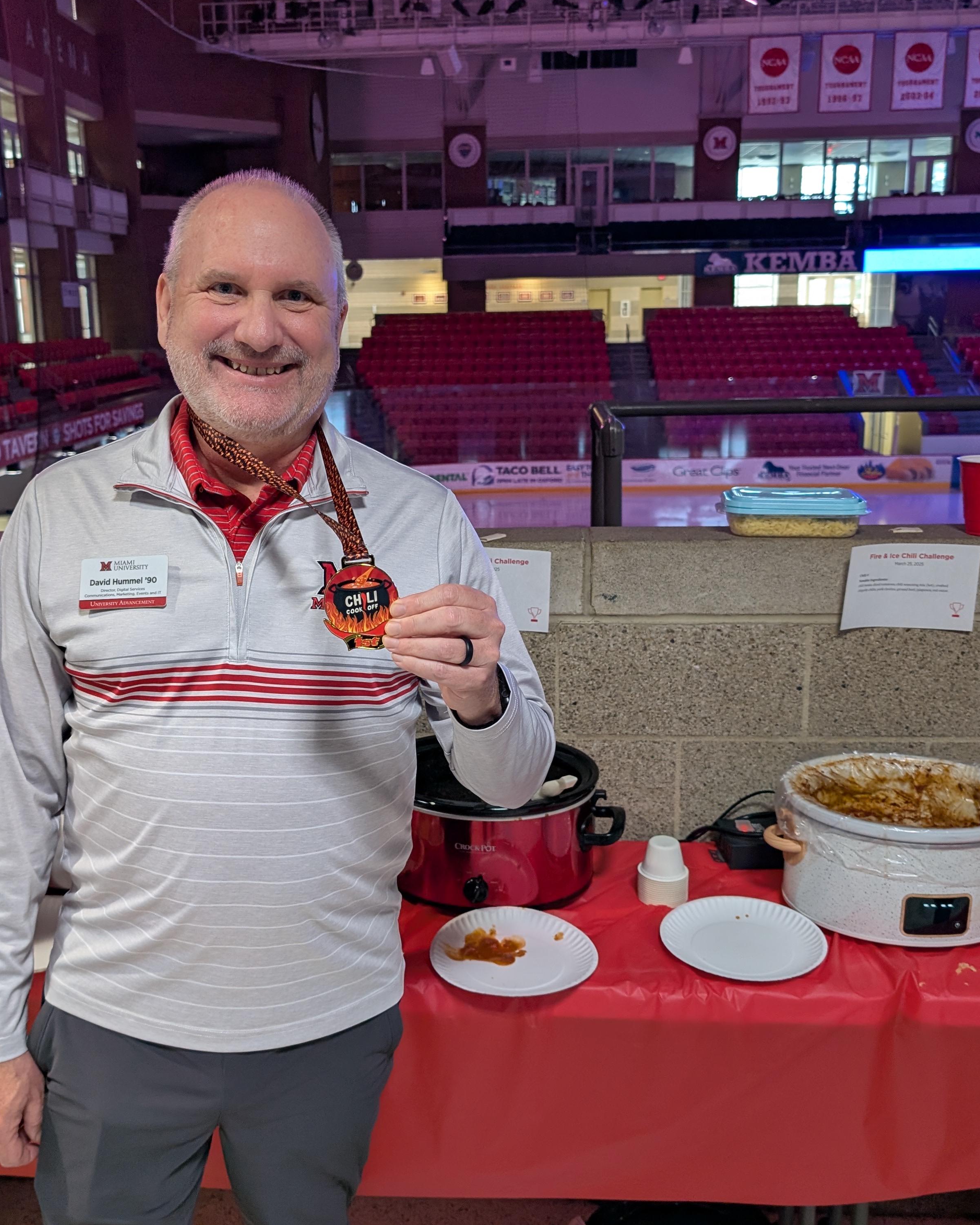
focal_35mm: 32
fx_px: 1160
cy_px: 599
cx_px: 435
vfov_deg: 55.7
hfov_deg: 45.7
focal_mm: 6.9
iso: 100
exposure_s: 1/24
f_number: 1.68
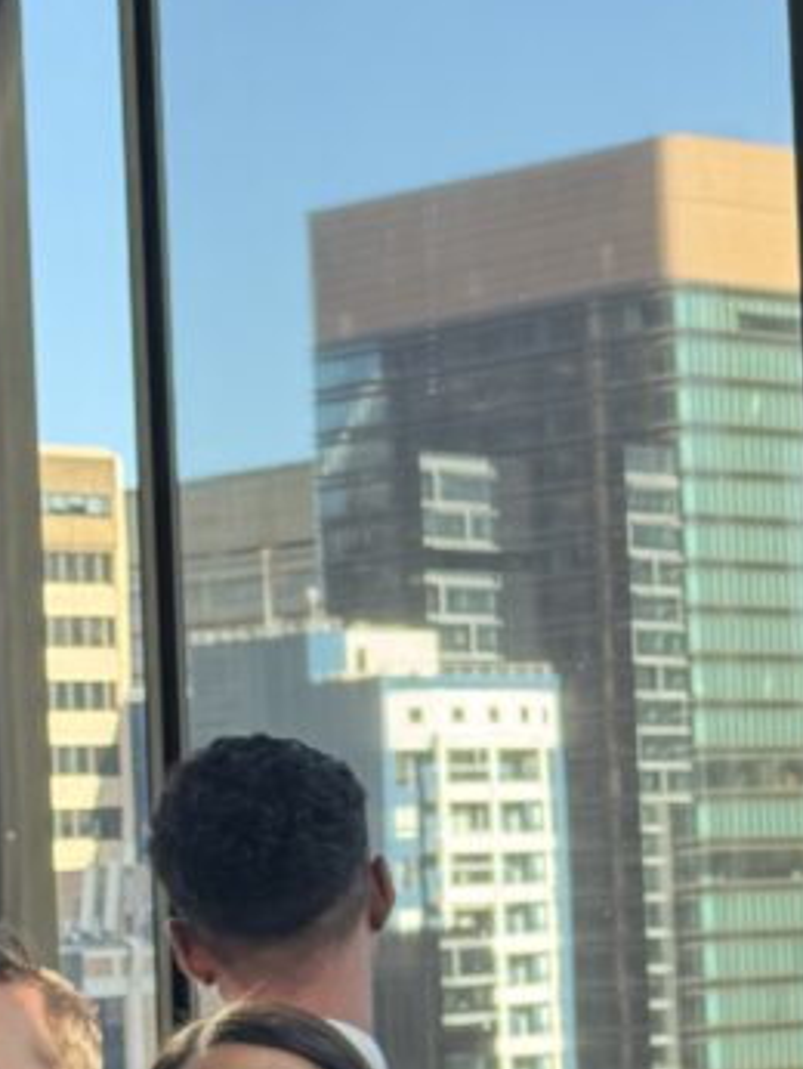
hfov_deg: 10.4
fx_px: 4387
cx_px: 642
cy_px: 674
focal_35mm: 142
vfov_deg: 13.9
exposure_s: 1/177
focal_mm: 6.76
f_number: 1.78
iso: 64
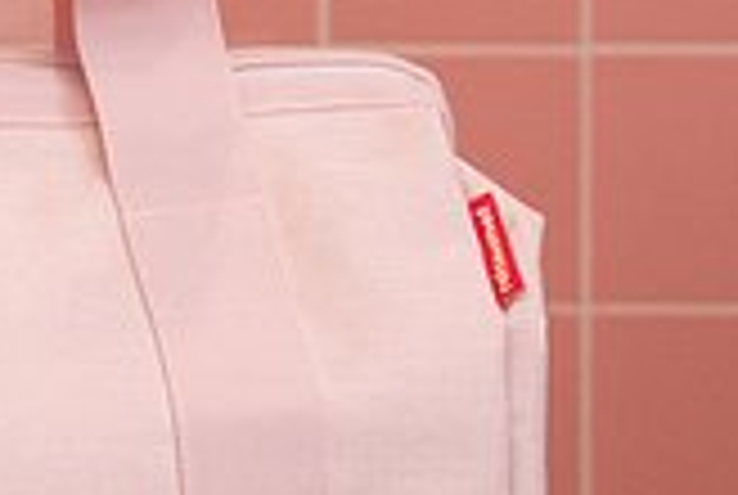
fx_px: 6716
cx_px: -956
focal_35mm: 327
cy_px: 45
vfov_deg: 4.2
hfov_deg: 6.1
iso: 2000
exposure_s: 1/160
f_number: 5.6
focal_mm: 62
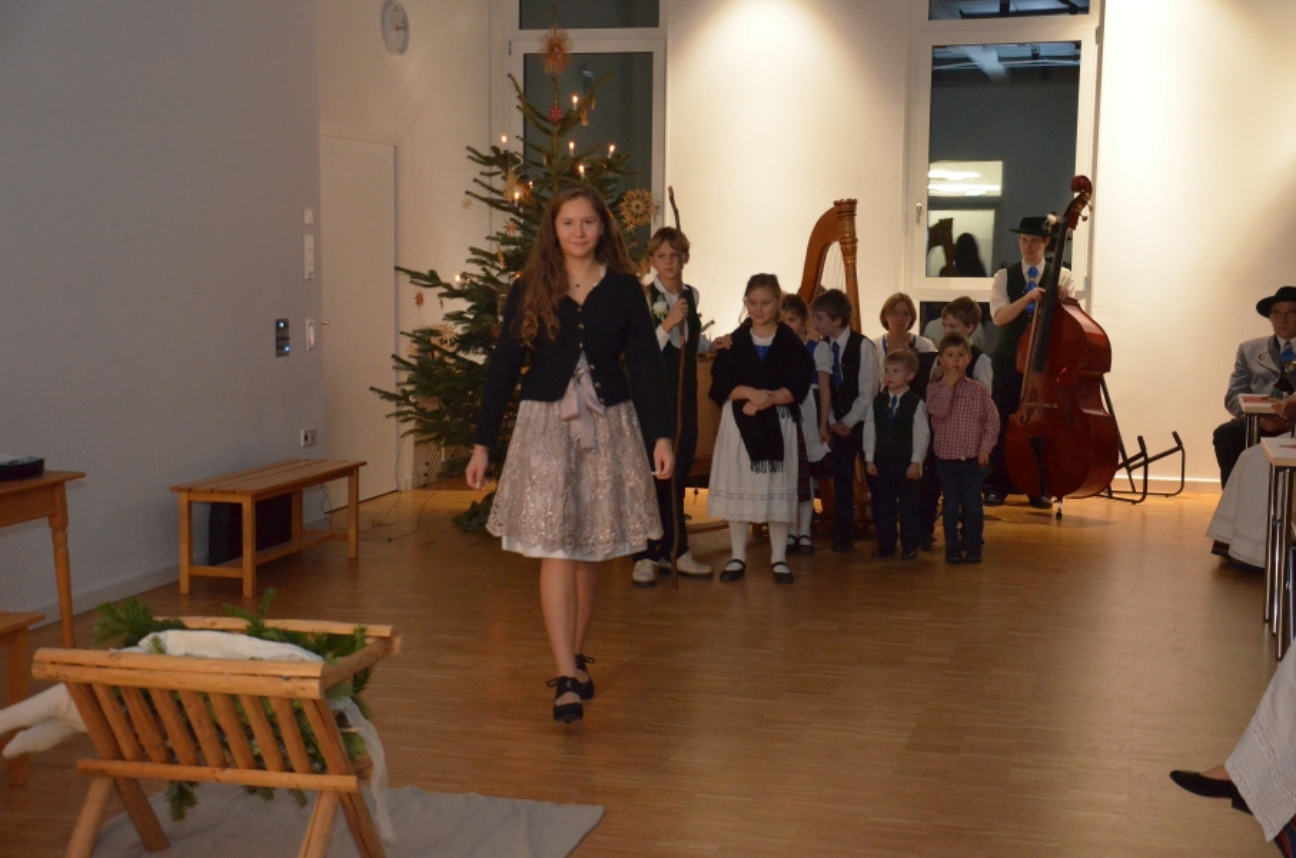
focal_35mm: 52
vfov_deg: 25.6
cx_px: 648
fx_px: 1886
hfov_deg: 37.9
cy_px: 429
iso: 3200
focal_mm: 35
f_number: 4.5
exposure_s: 1/60
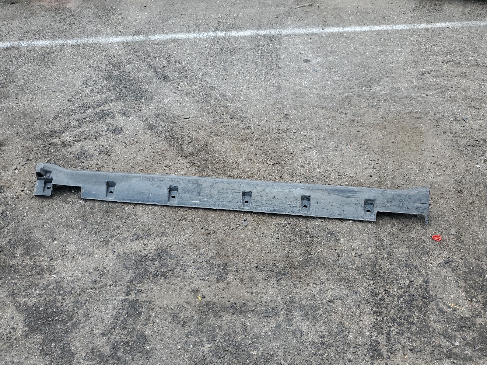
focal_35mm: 26
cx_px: 244
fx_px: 366
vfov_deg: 53.1
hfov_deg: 67.3
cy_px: 182
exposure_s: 1/667
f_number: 1.5
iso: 50
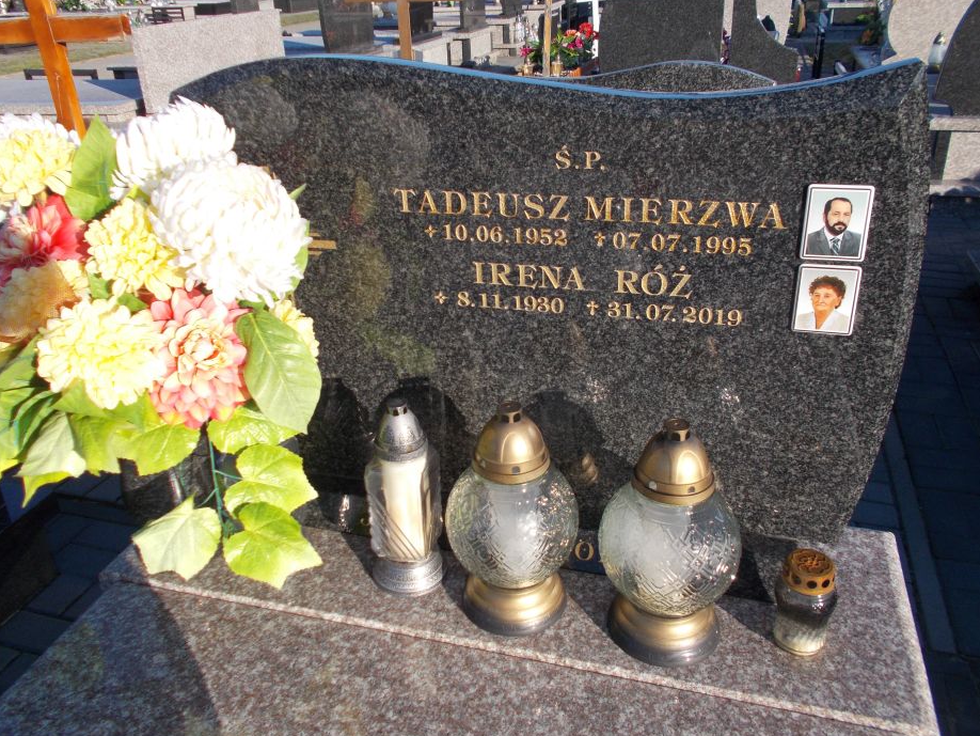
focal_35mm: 29
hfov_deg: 61.6
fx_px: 821
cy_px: 339
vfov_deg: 48.2
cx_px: 492
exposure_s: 1/100
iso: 80
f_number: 8
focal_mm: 4.6
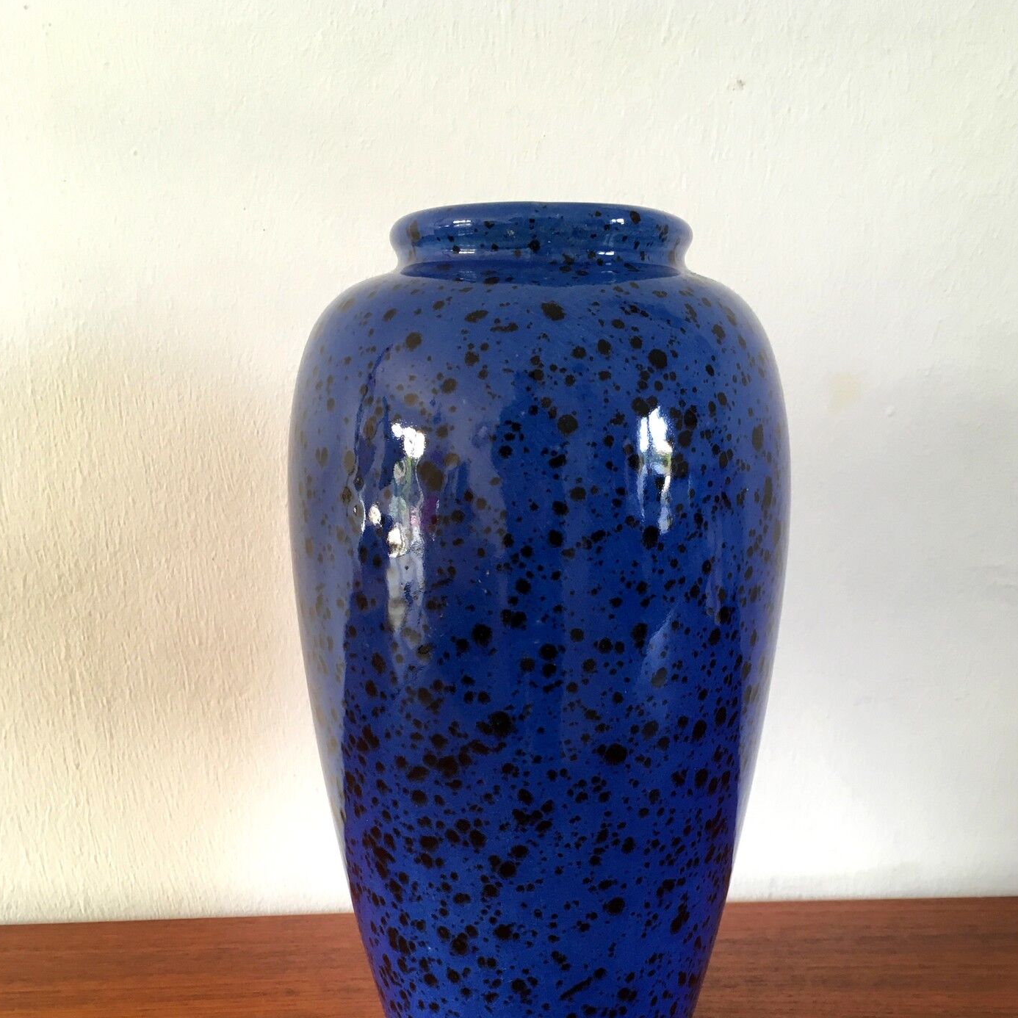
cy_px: 683
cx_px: 533
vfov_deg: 44.2
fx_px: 1231
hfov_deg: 44.9
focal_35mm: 37
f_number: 2.2
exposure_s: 1/33
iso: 80
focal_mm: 4.15
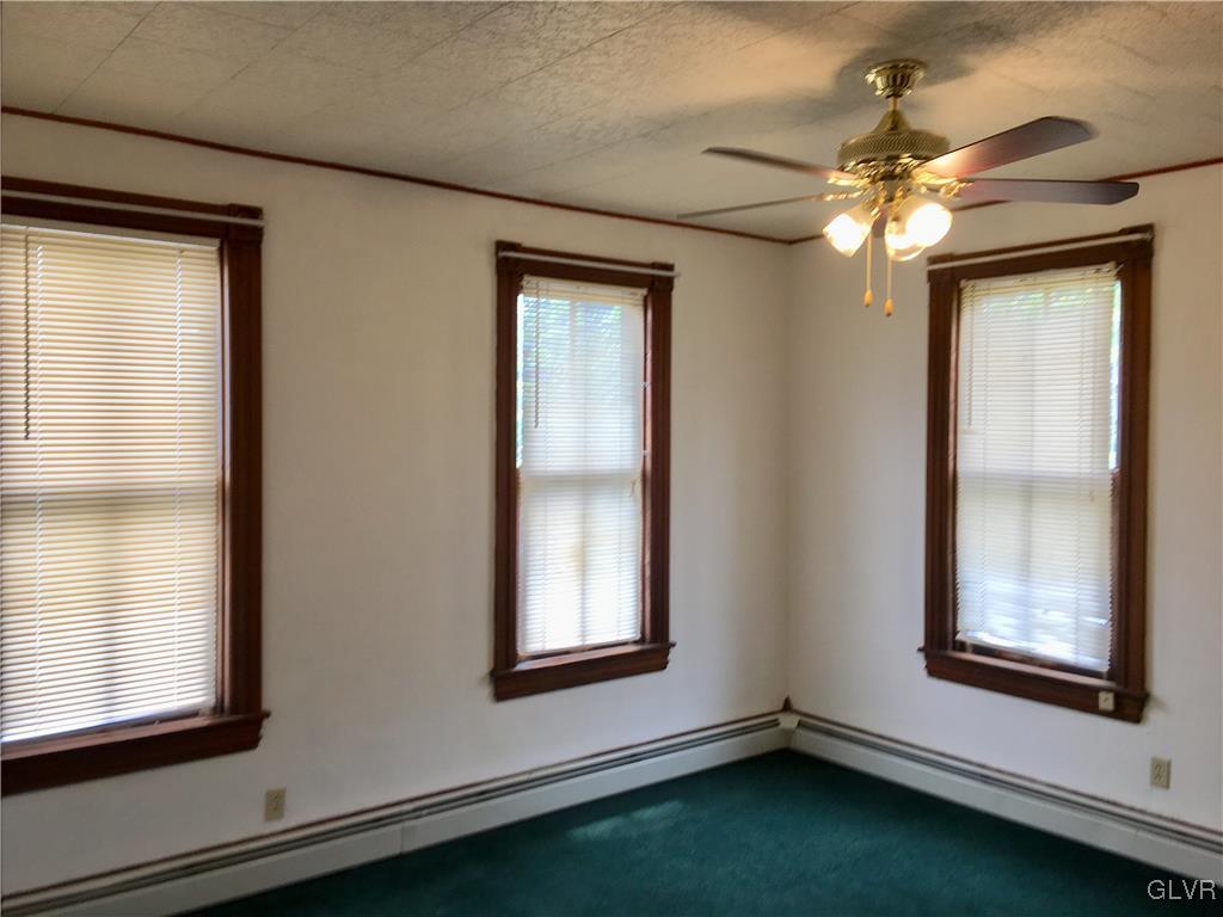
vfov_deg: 48.2
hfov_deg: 61.7
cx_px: 612
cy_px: 458
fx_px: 1025
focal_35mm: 29
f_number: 2.2
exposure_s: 1/60
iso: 25
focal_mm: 4.15
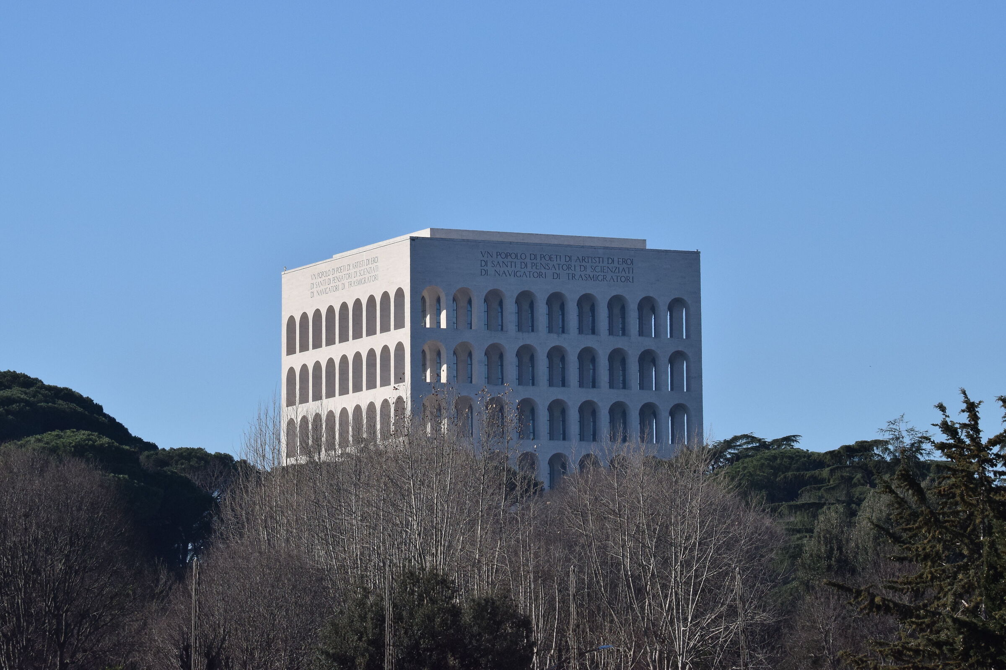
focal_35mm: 150
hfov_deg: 13.7
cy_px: 335
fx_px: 4191
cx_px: 503
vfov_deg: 9.1
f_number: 11
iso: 1000
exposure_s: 1/2000
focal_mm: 100
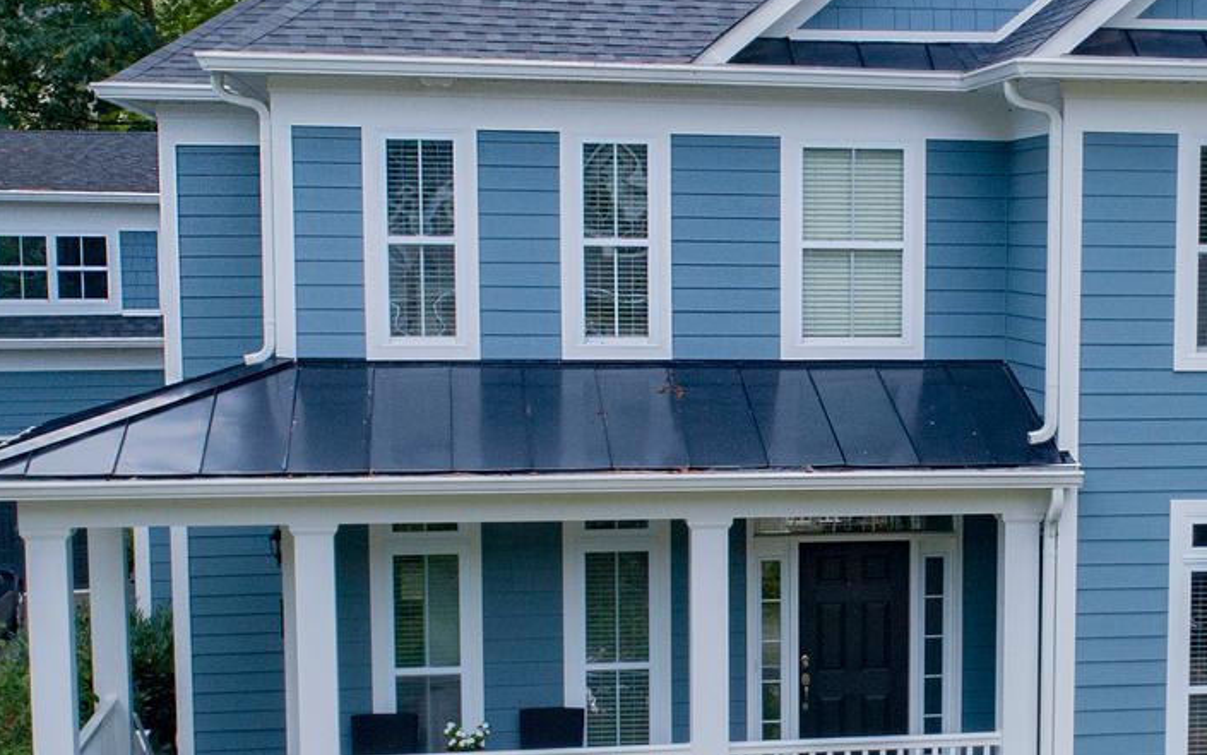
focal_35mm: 71
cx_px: 1005
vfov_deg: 18.3
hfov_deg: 28.2
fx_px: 2336
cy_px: 526
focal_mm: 8.8
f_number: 5.6
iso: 400
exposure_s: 1/500
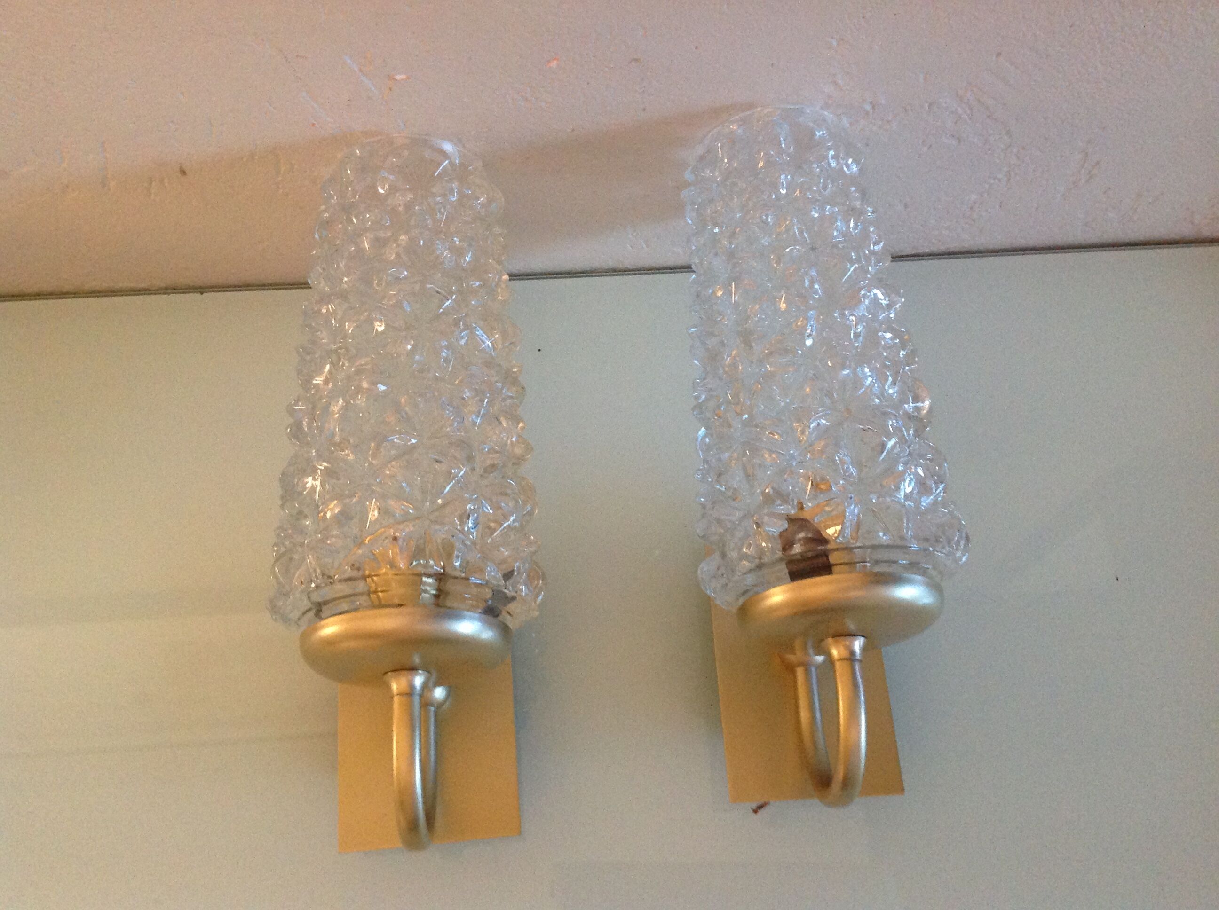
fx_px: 1231
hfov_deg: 52.7
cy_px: 455
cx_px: 610
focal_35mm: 35
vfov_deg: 40.6
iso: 320
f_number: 2.4
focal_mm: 4.28
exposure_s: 1/15
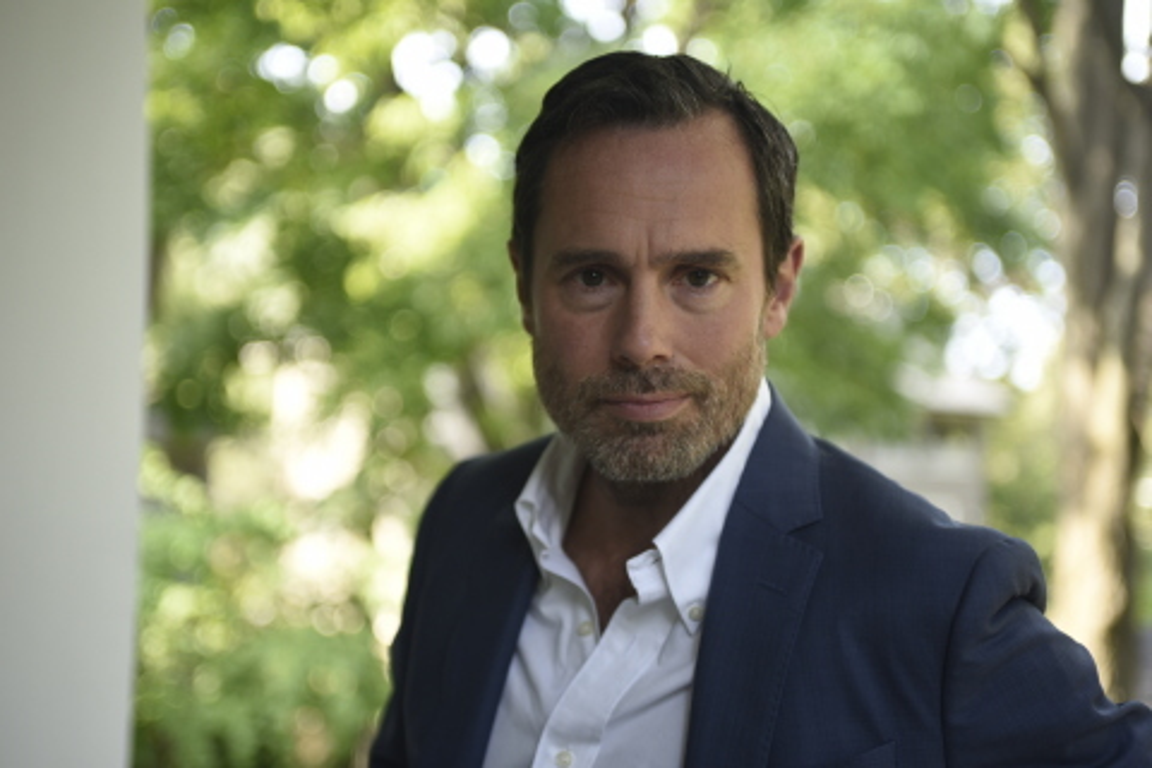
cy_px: 384
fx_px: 1856
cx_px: 576
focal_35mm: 58
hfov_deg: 34.5
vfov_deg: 23.4
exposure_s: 1/200
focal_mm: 58
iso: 400
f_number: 2.8
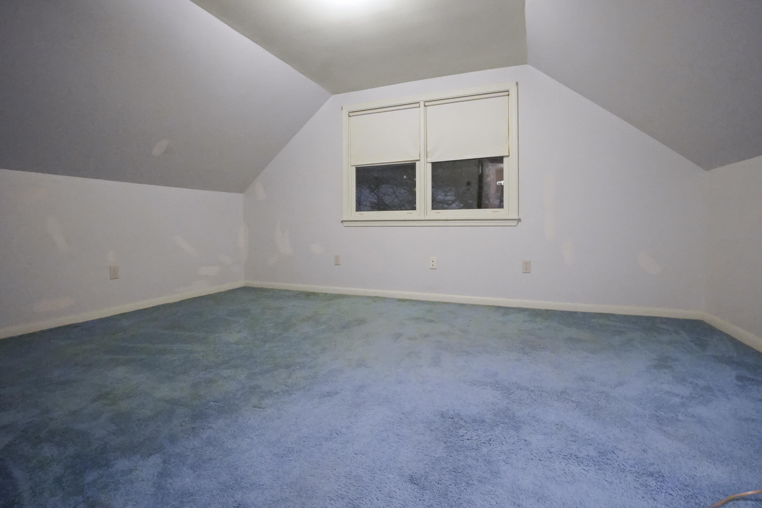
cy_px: 254
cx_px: 381
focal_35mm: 15
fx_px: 317
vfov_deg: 77.3
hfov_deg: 100.4
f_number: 10
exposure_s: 1/30
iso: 12800
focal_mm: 10
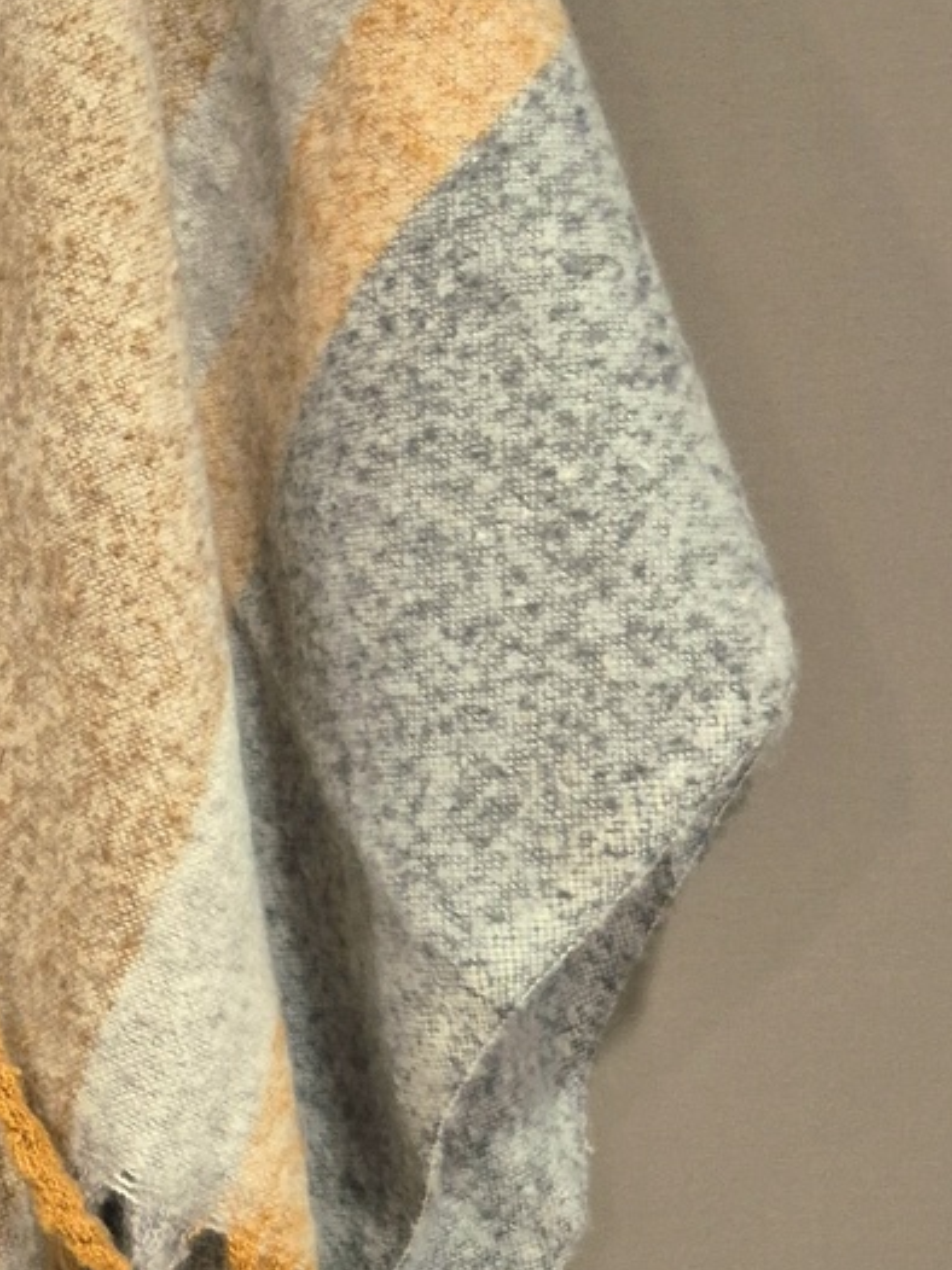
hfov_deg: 19.5
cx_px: -261
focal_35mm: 70
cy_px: 587
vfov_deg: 27.8
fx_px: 2569
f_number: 1.8
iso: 800
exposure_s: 1/100
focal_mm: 5.4
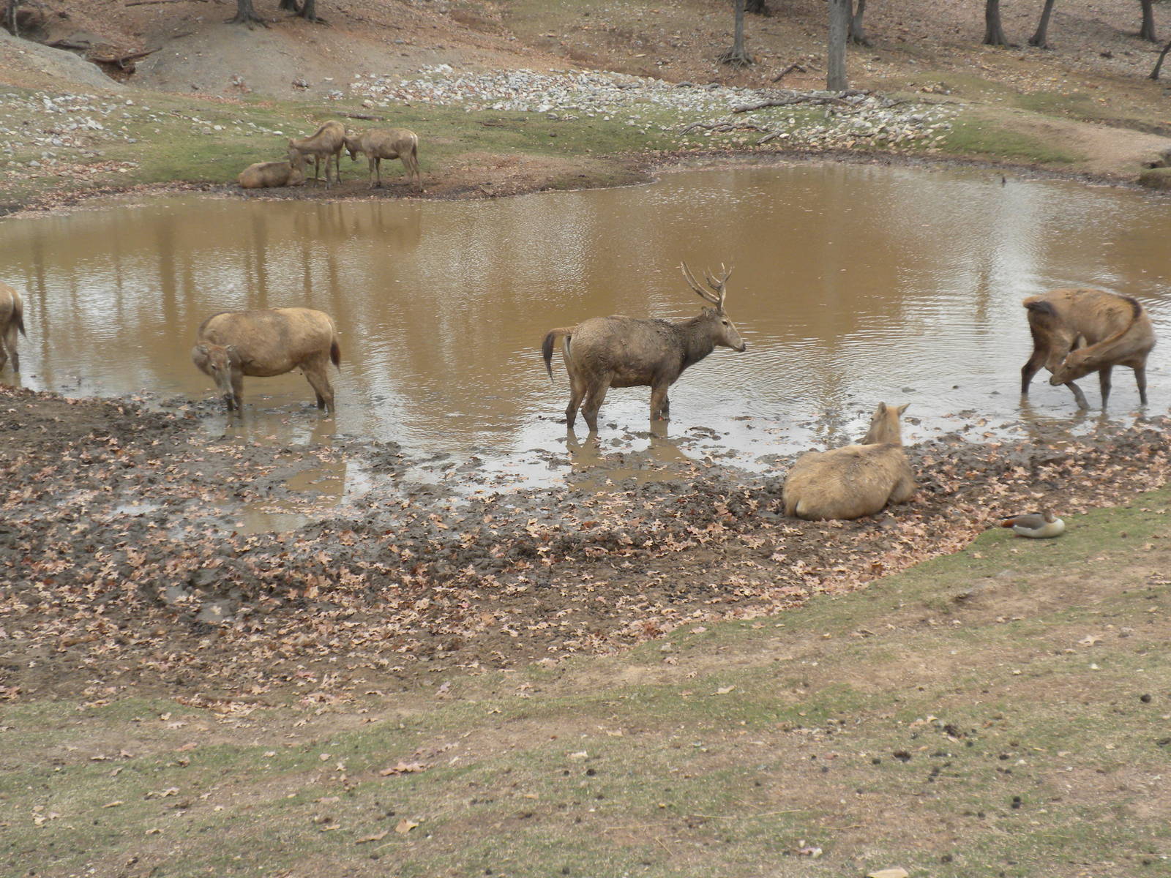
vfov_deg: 28.0
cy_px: 439
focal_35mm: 52
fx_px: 1759
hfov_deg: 36.8
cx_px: 586
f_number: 4.3
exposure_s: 1/161
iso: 64
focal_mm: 9.1
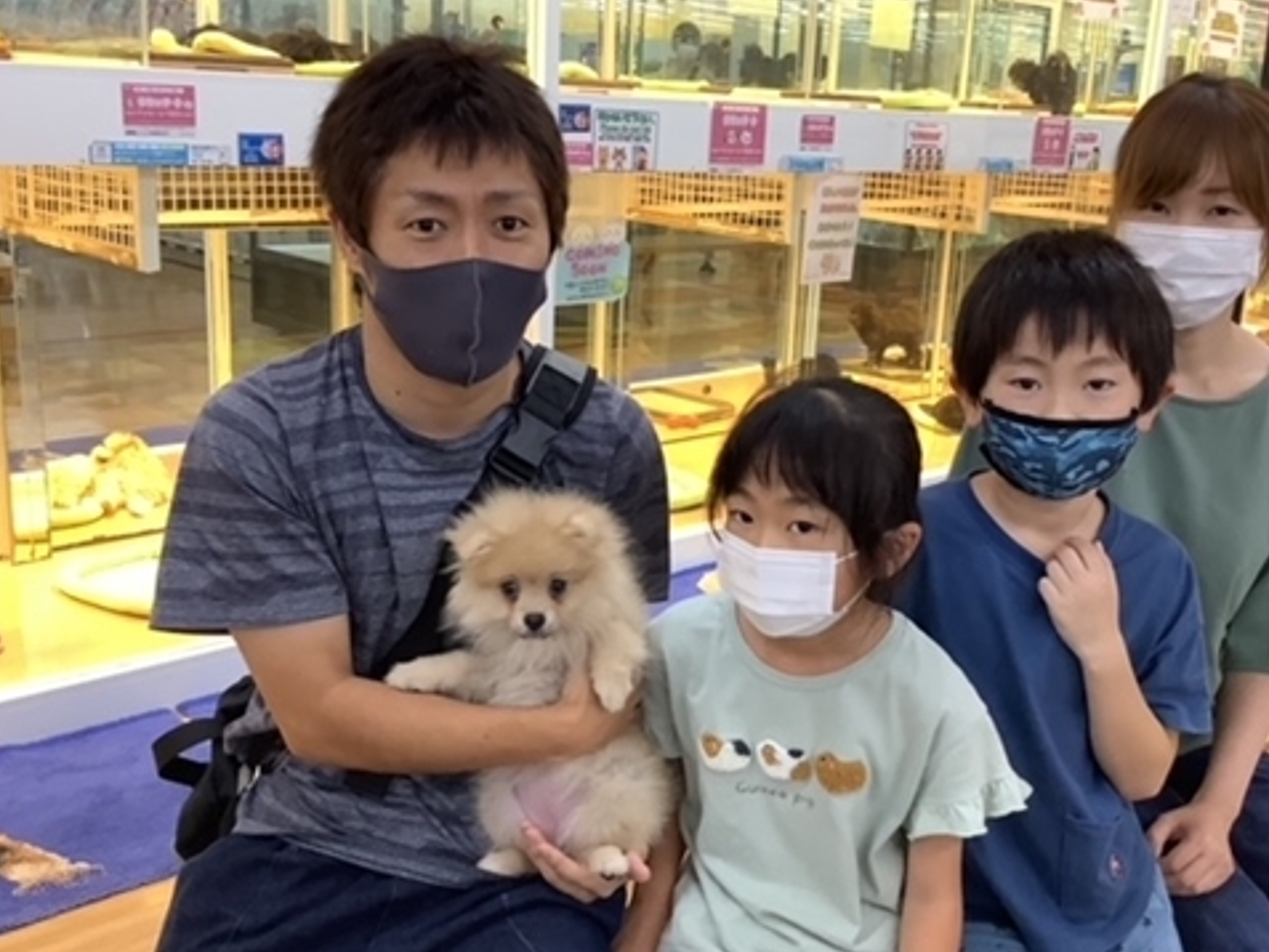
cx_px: 740
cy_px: 484
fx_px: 1430
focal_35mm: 39
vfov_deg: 36.8
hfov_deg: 47.7
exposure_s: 1/50
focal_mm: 3.3
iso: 160
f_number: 2.4
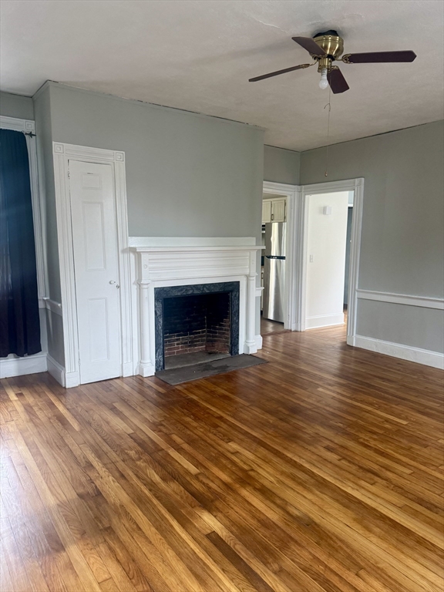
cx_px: 222
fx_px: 410
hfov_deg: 56.8
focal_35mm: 24
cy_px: 296
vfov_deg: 71.6
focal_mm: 6.76
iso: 200
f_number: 1.78
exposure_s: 1/71
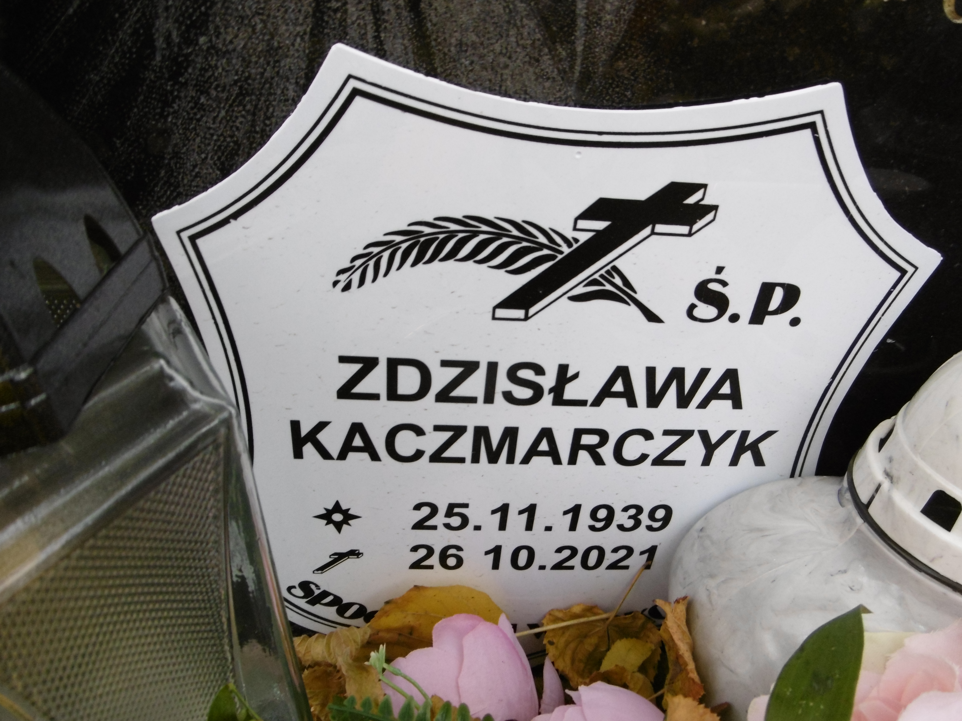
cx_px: 481
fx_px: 667
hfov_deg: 71.6
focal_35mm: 24
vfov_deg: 56.8
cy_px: 360
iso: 160
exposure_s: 1/60
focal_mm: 4.3
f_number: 3.1
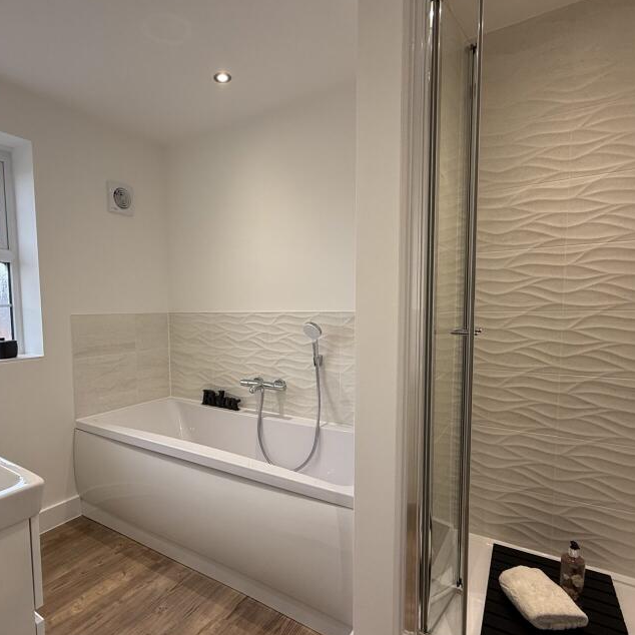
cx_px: 247
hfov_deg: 73.8
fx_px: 415
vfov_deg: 74.7
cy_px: 340
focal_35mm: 20
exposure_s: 1/99
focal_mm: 2.22
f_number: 2.2
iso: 100
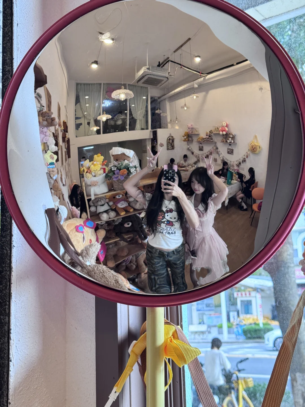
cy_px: 204
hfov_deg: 30.3
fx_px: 564
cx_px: 152
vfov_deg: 39.7
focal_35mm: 48
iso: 125
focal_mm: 6.76
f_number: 1.78
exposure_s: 1/100
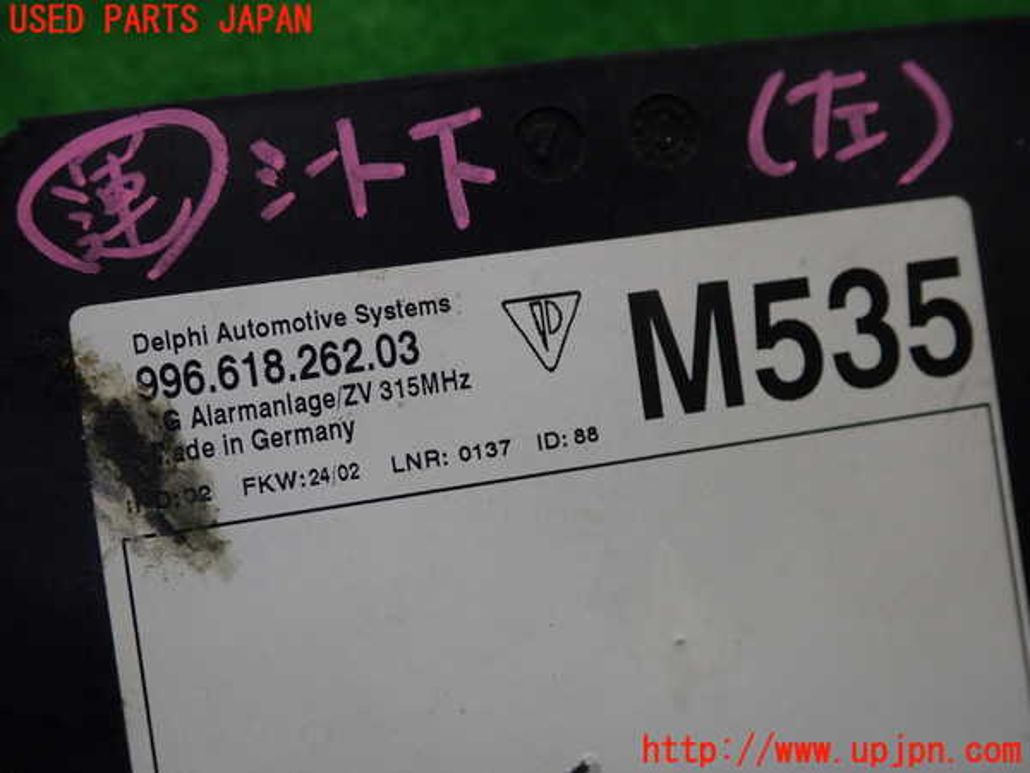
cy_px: 386
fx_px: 893
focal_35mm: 30
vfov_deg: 46.8
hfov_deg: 60.0
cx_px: 515
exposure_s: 1/125
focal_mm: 5.5
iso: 160
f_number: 2.3
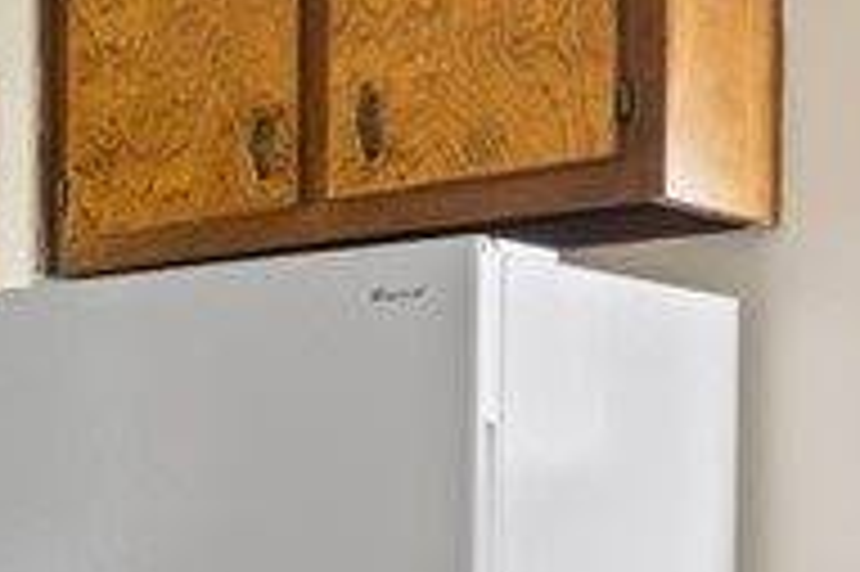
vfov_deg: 14.7
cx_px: -675
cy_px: 581
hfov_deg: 18.0
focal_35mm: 91
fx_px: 2172
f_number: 8
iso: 400
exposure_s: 1/2
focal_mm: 16
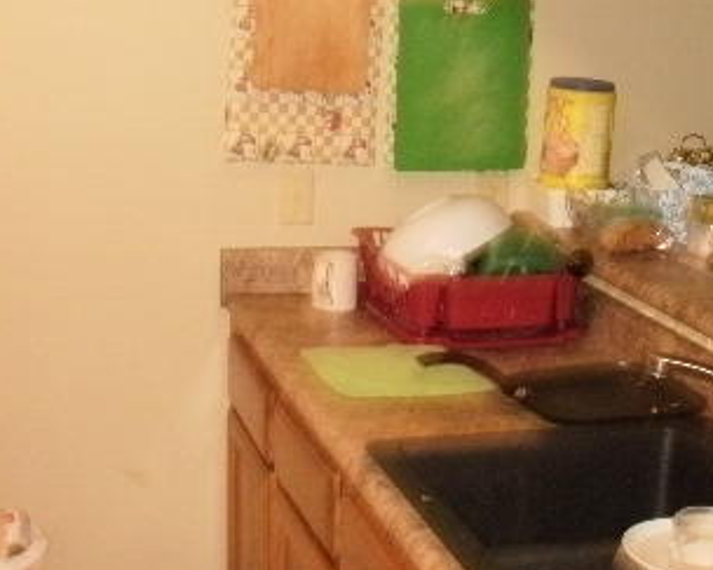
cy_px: 94
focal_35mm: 74
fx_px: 1561
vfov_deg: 20.4
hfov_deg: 25.3
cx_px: 575
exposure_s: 1/30
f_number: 3.5
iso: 250
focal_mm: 6.3
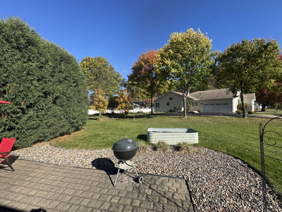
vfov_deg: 85.7
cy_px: 106
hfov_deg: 102.1
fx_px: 114
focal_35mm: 14
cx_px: 141
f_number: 2.2
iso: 50
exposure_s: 1/1126
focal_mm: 2.22
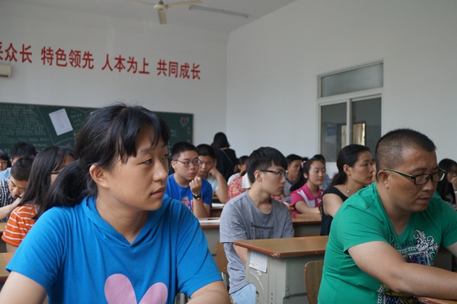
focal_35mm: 39
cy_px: 152
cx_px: 228
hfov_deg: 49.6
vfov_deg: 34.2
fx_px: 495
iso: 400
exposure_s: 1/160
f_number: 4.5
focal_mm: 26
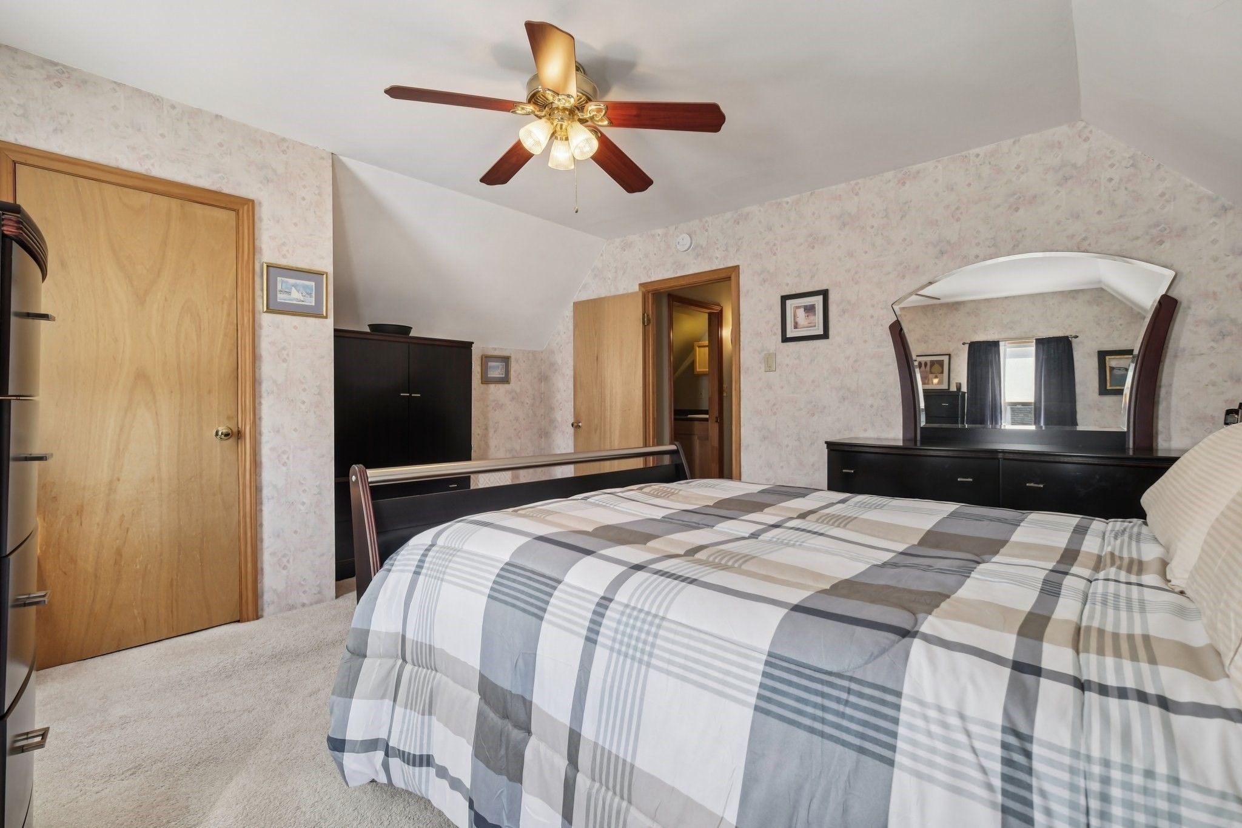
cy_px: 414
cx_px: 621
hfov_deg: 100.4
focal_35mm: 15
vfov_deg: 77.3
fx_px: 517
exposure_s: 1/20
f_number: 5.6
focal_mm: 10
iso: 320
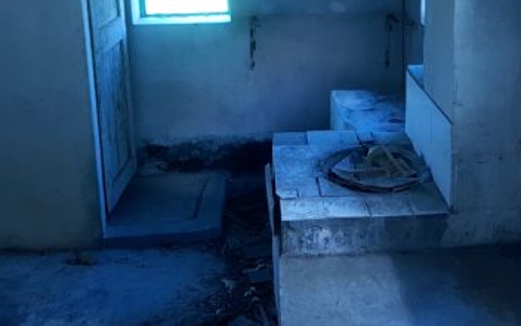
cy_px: 33
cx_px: 309
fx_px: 667
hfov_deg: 42.5
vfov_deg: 26.5
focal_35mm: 47
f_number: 1.7
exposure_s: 1/76
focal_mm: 4.2
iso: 50
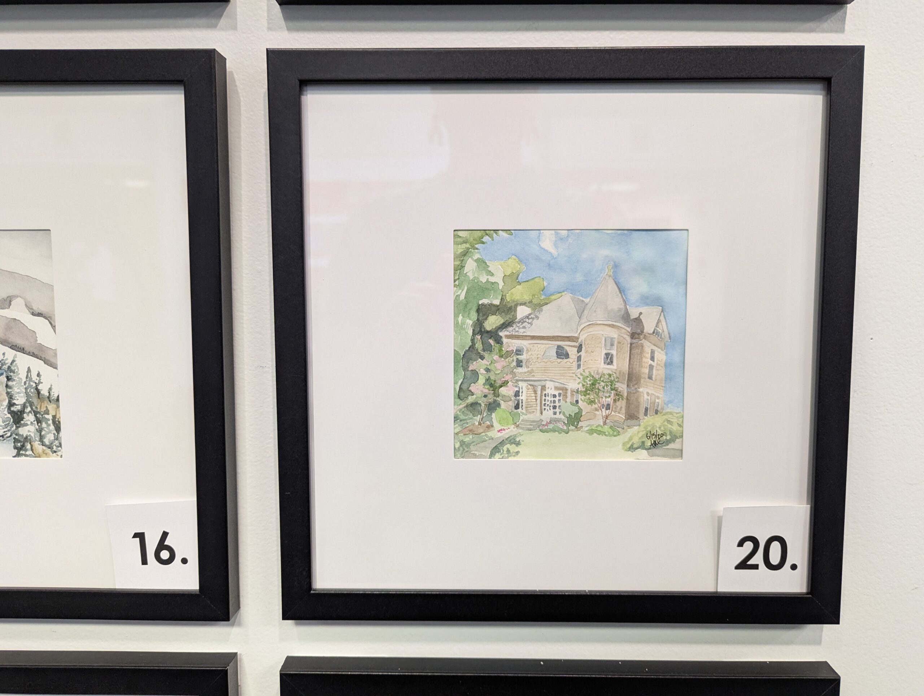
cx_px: 462
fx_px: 642
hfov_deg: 71.5
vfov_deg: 56.9
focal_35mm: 24
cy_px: 348
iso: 485
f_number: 1.85
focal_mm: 6.81
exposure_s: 1/60
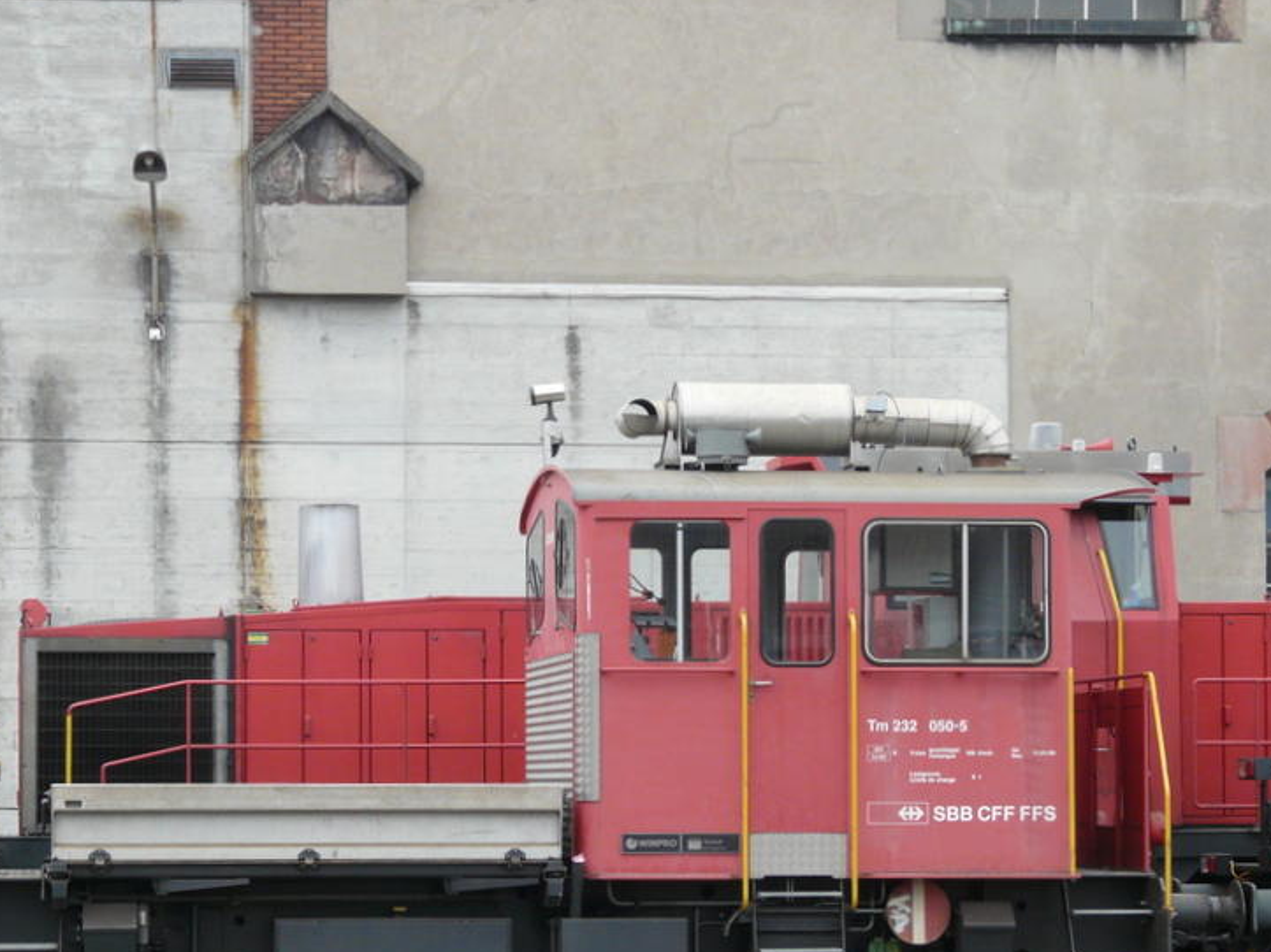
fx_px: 4112
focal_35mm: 112
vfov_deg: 13.2
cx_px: 585
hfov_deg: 17.6
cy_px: 624
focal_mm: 13.3
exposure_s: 1/200
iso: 160
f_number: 4
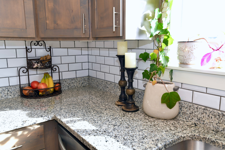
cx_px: 115
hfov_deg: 60.3
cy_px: 77
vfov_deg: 42.3
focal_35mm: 31
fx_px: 194
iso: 200
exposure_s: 1/13
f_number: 9
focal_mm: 30
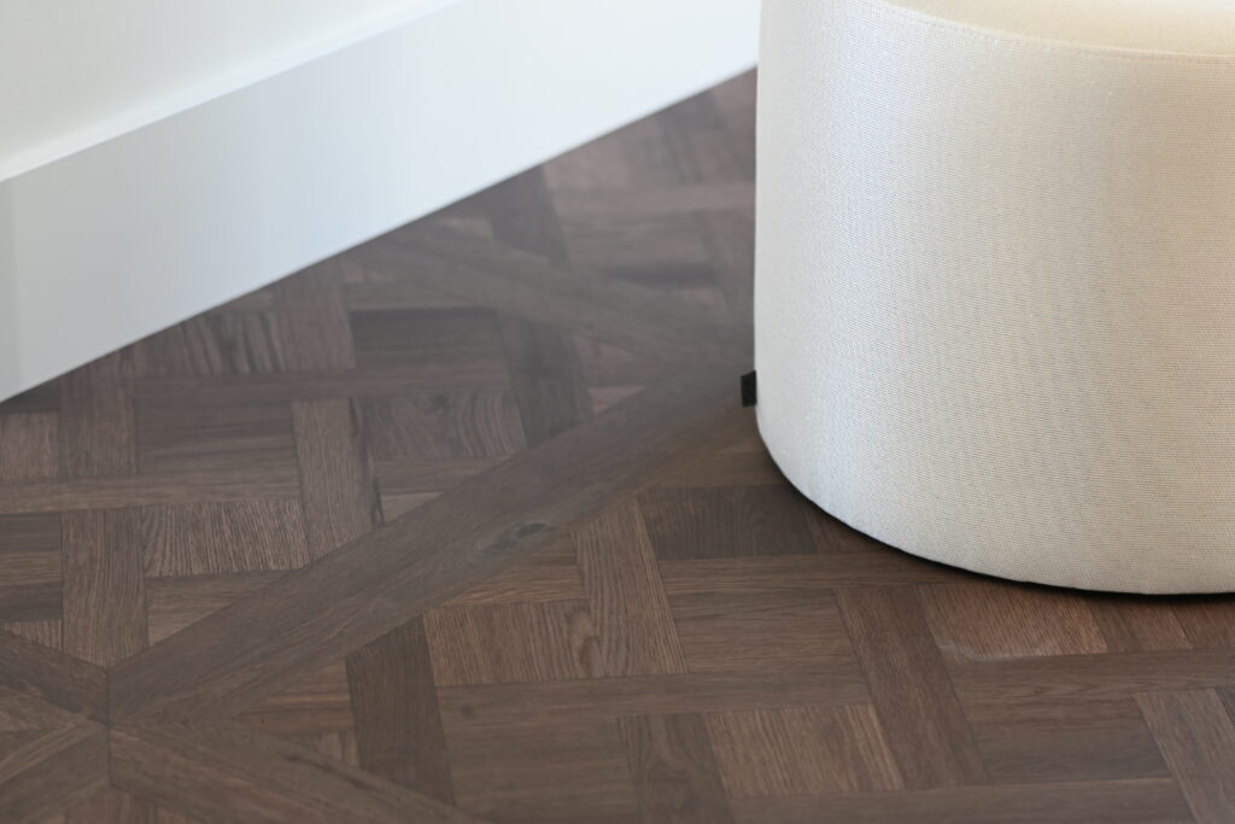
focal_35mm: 128
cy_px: 412
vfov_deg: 10.8
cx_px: 618
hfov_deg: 16.1
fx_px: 4374
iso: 100
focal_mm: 85
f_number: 2.2
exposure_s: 1/160
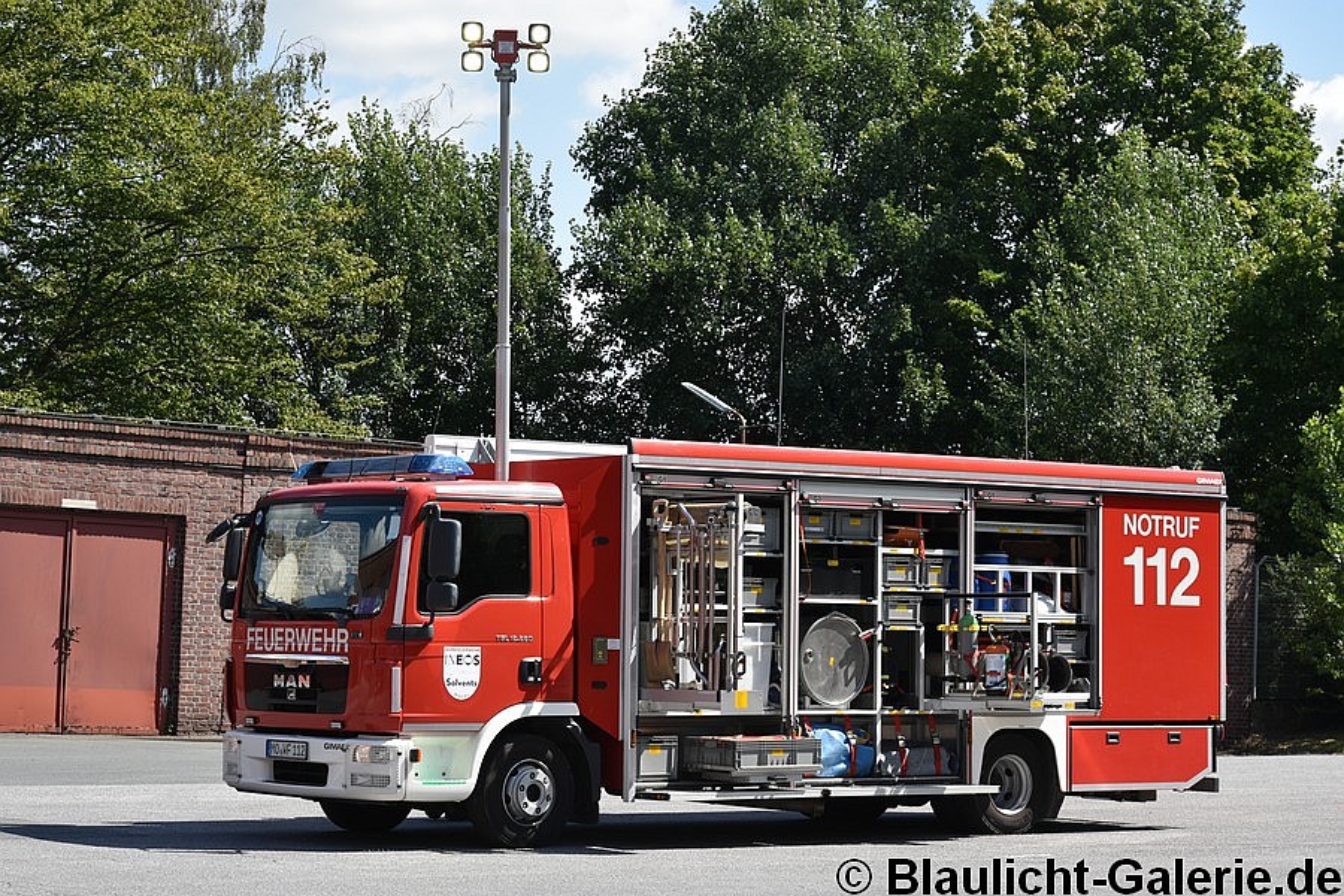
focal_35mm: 75
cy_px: 448
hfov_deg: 27.0
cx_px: 672
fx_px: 2800
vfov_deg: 18.2
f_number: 9
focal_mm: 75
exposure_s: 1/320
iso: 200
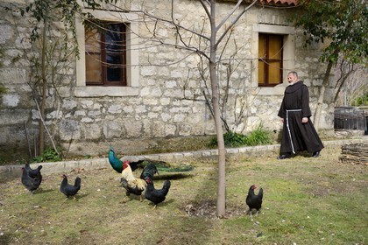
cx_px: 184
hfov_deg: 41.1
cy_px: 122
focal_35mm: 48
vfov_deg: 28.1
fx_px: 491
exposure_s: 1/320
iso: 400
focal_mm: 48
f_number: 11
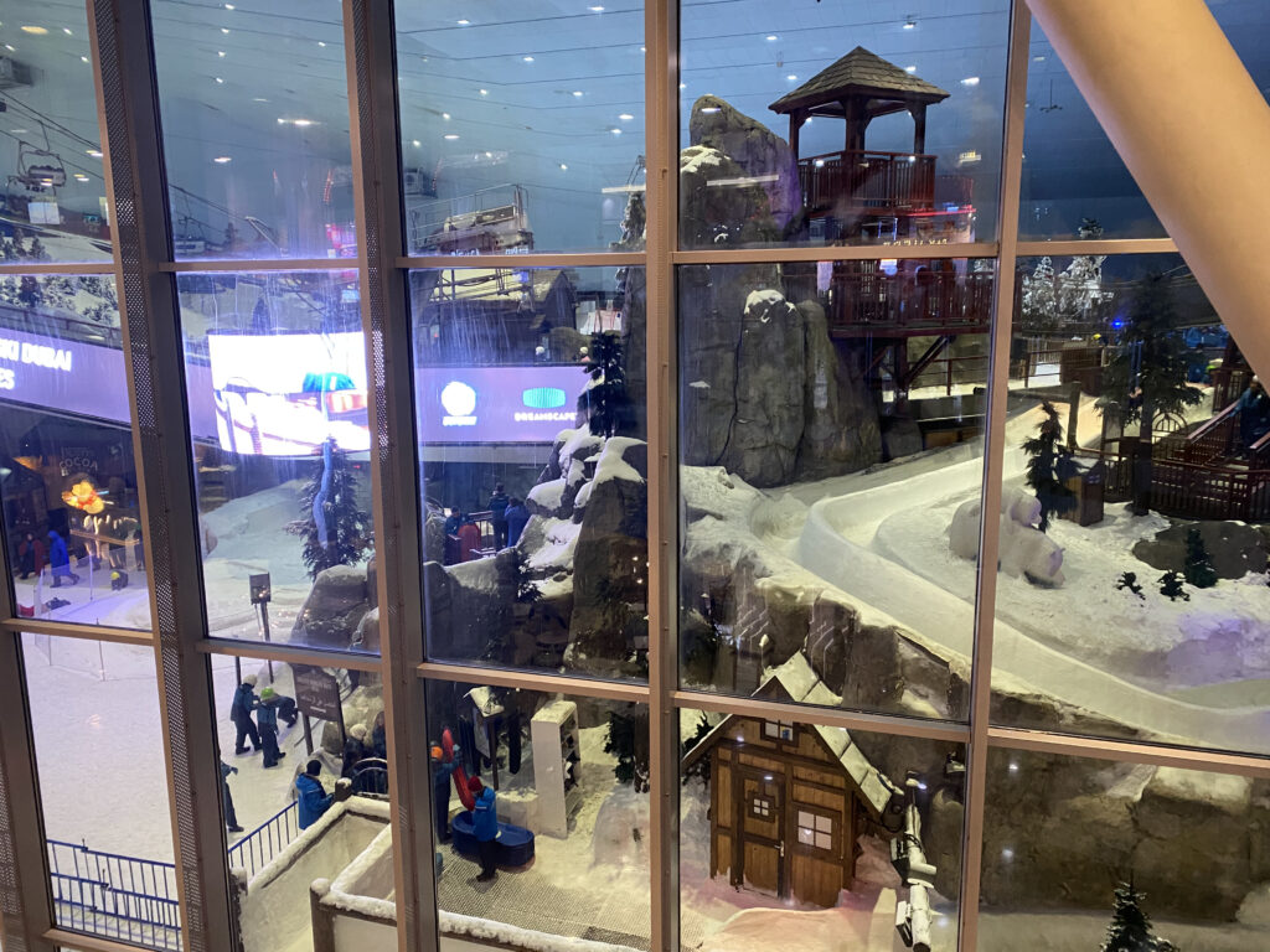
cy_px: 476
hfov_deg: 67.3
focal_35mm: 26
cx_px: 635
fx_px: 954
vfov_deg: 53.1
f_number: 1.8
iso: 250
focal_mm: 4.25
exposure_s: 1/60
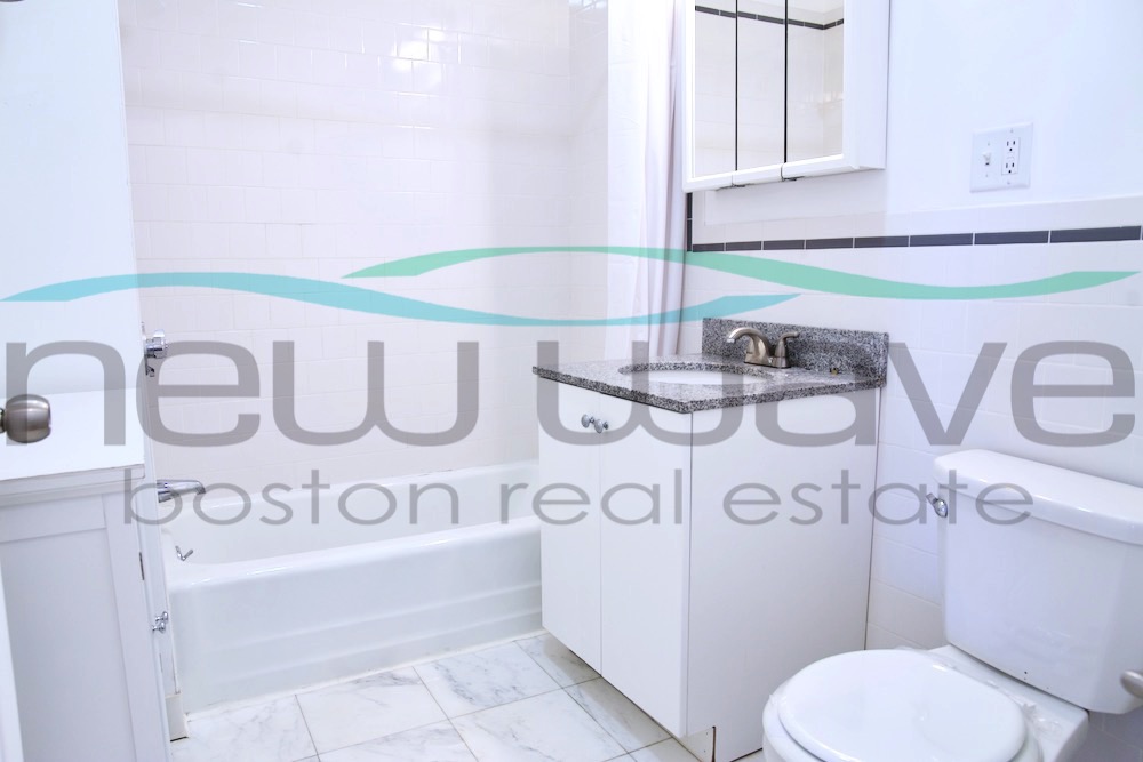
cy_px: 381
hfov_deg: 73.7
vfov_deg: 53.1
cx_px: 572
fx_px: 762
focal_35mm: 24
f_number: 5
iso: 800
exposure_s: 1/30
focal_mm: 24
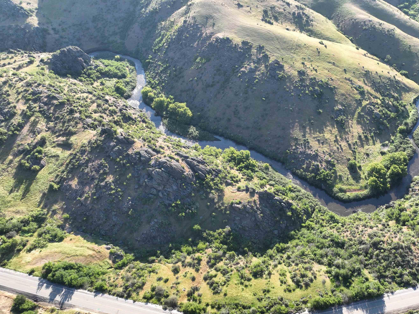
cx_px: 242
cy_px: 150
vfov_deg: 49.7
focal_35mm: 28
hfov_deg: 63.1
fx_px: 339
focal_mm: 12.29
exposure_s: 1/400
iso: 100
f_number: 2.8
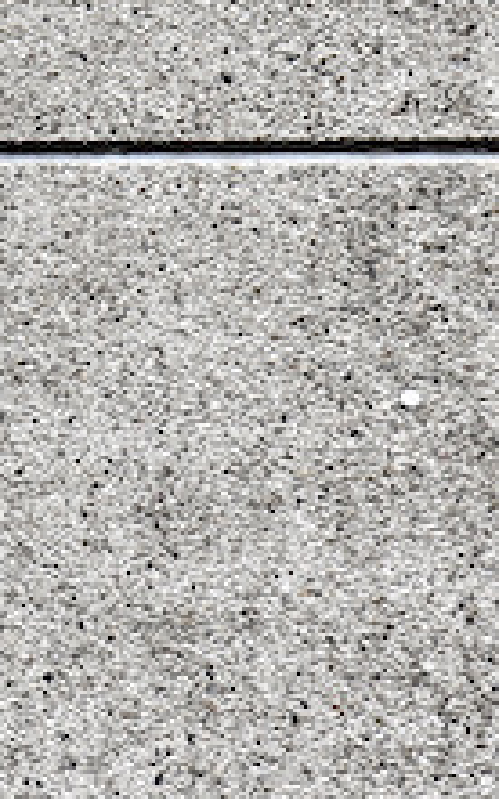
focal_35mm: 568
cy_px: -278
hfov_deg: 2.3
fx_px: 12367
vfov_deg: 3.7
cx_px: -665
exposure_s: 1/500
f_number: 5.6
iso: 250
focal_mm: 120
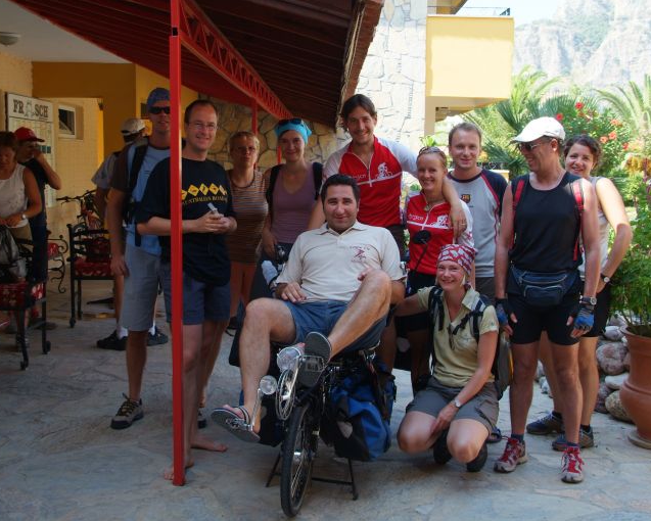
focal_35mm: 46
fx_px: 887
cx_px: 328
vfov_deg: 32.8
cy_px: 256
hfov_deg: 40.3
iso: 200
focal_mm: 26
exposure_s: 1/125
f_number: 5.6
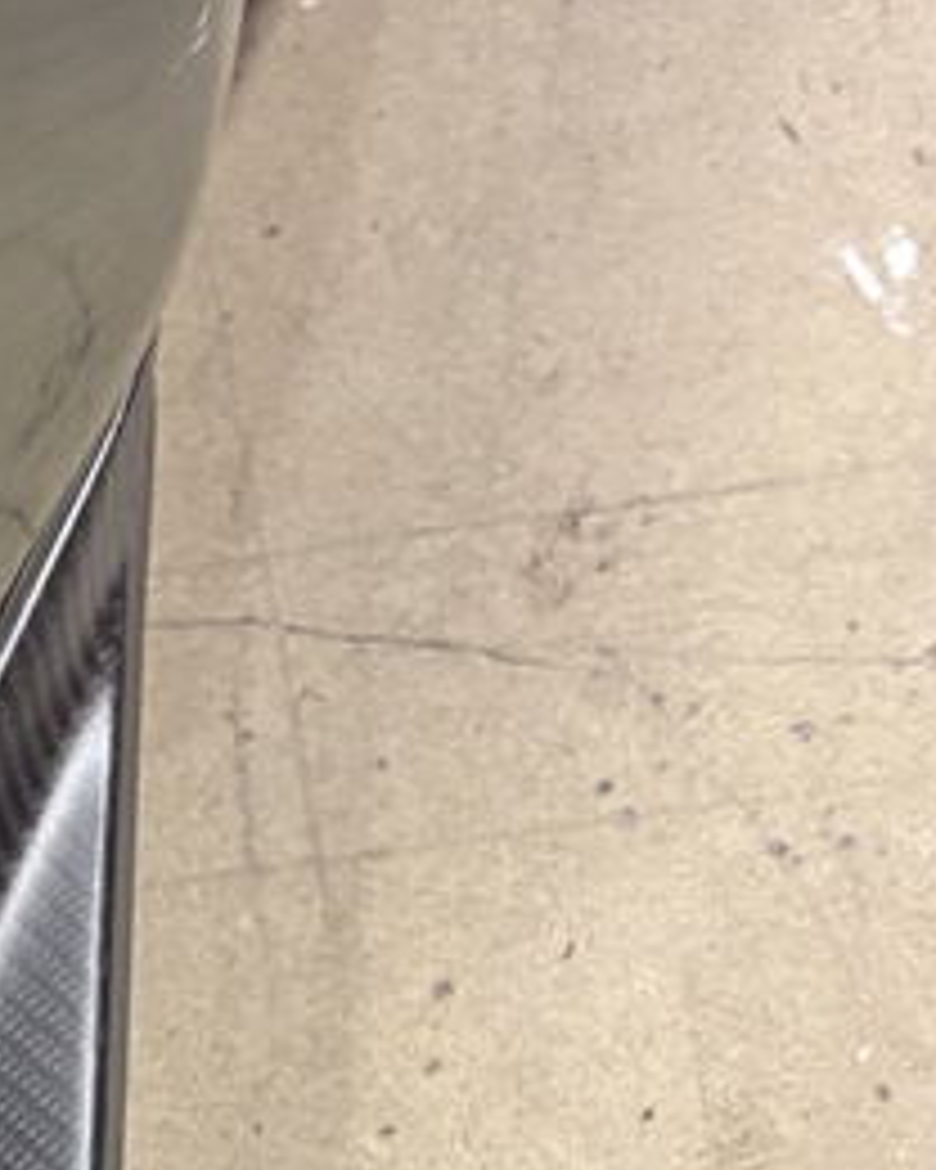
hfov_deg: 14.7
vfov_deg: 18.5
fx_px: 3463
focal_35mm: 100
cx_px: -270
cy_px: 1282
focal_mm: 5.96
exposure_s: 1/33
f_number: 1.6
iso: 500
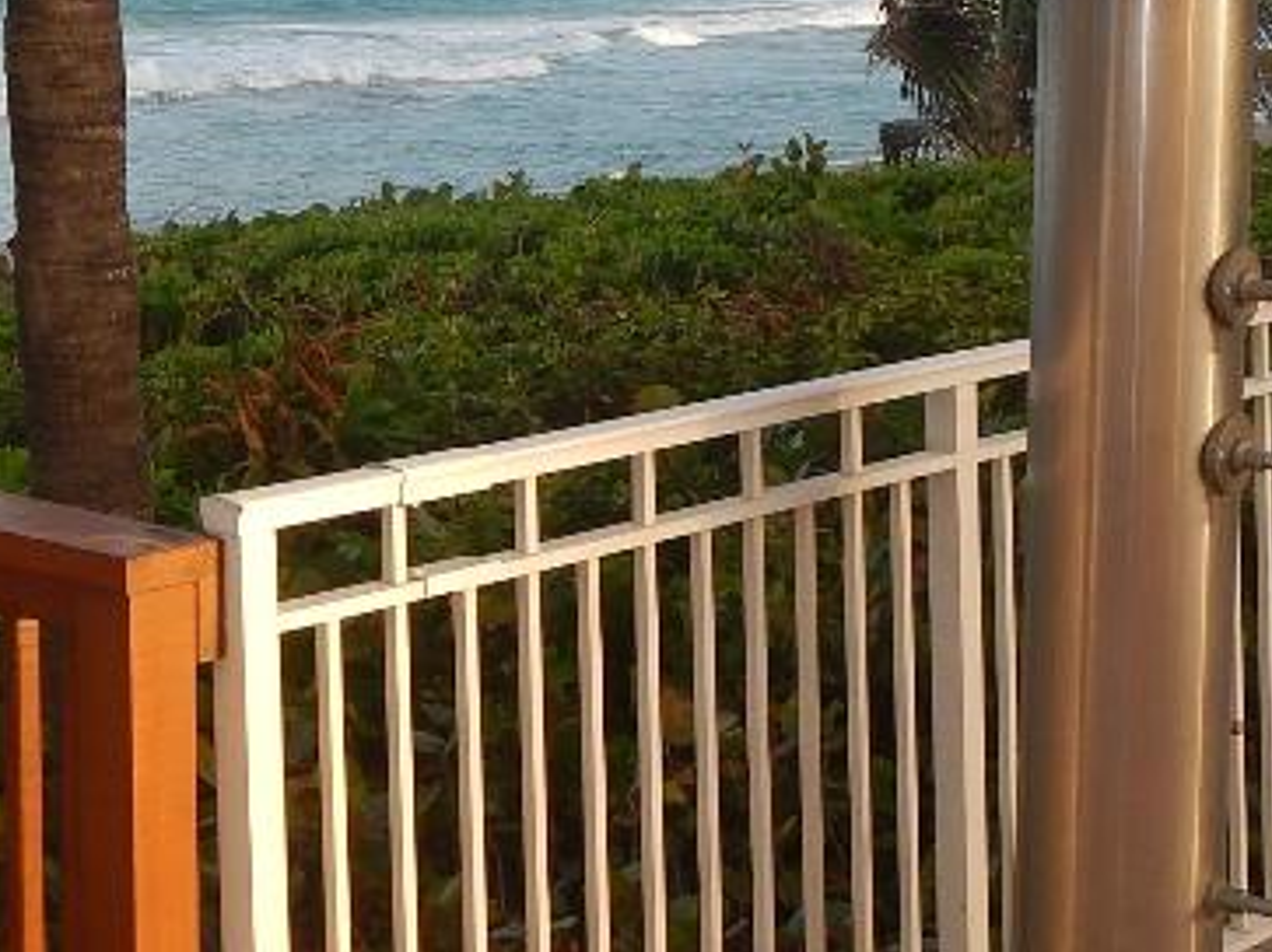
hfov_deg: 24.4
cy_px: 200
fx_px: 2902
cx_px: 305
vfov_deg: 18.5
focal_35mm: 79
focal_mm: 5
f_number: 3.9
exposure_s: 1/200
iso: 125
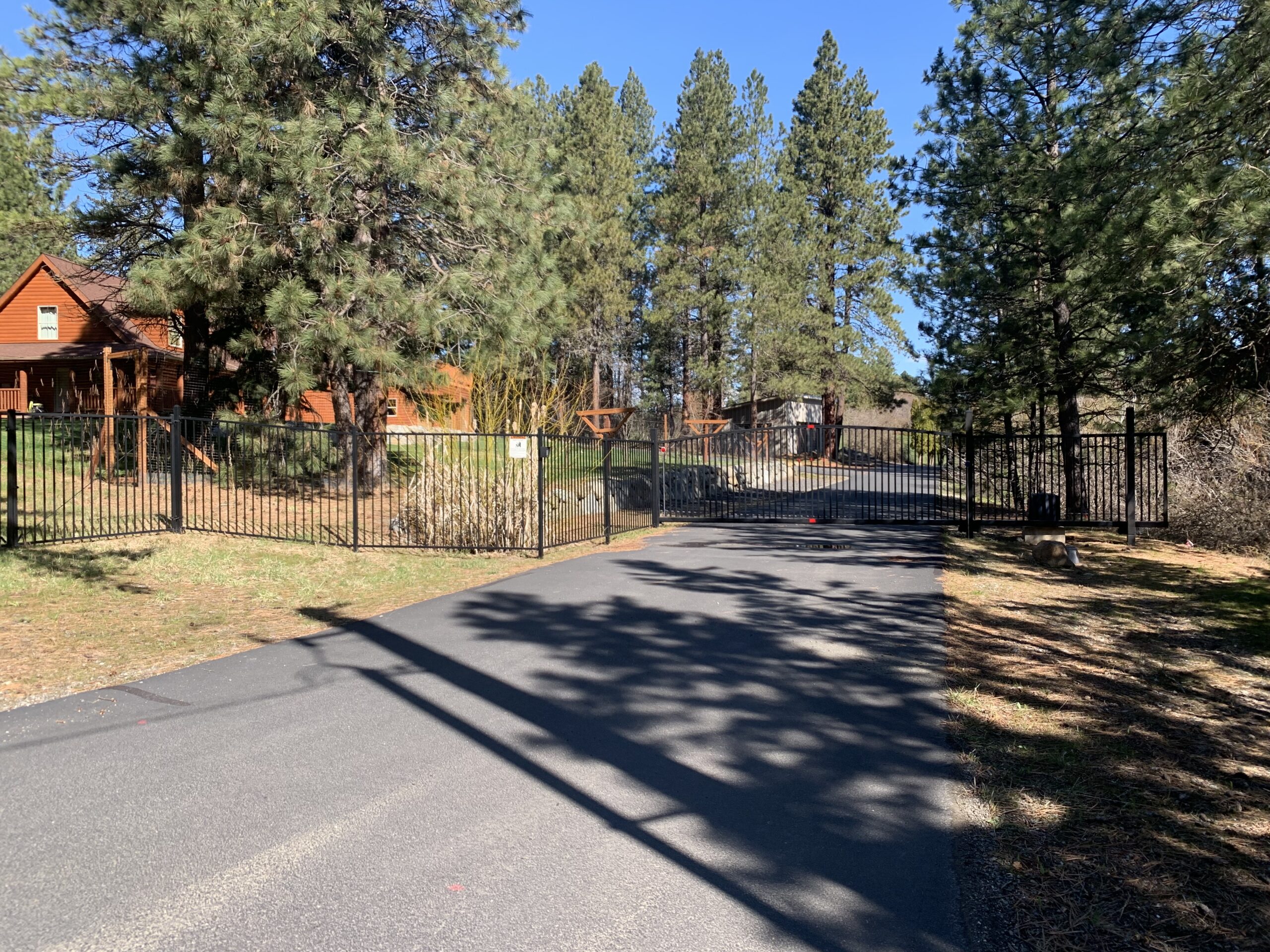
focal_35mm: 26
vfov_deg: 53.1
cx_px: 635
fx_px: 954
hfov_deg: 67.3
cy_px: 476
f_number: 1.8
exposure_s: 1/737
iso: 25
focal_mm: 4.25
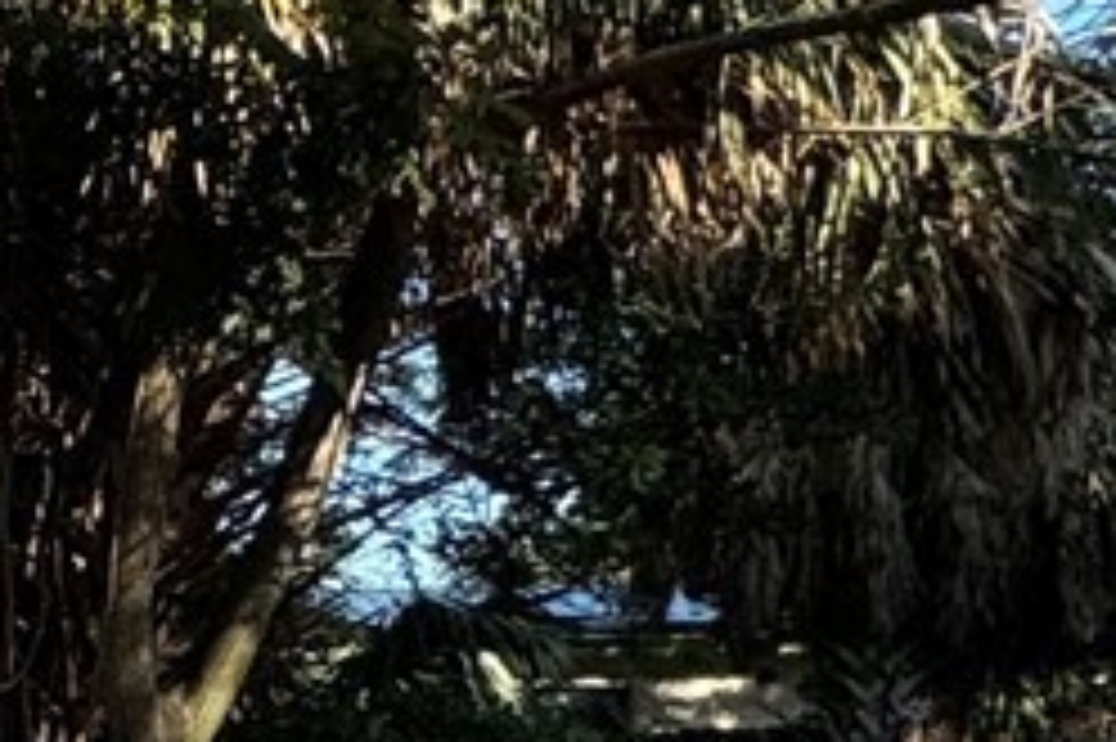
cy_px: 746
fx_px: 2912
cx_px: -1926
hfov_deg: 12.8
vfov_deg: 14.3
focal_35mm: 94
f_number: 2.2
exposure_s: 1/631
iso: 50
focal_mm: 2.22
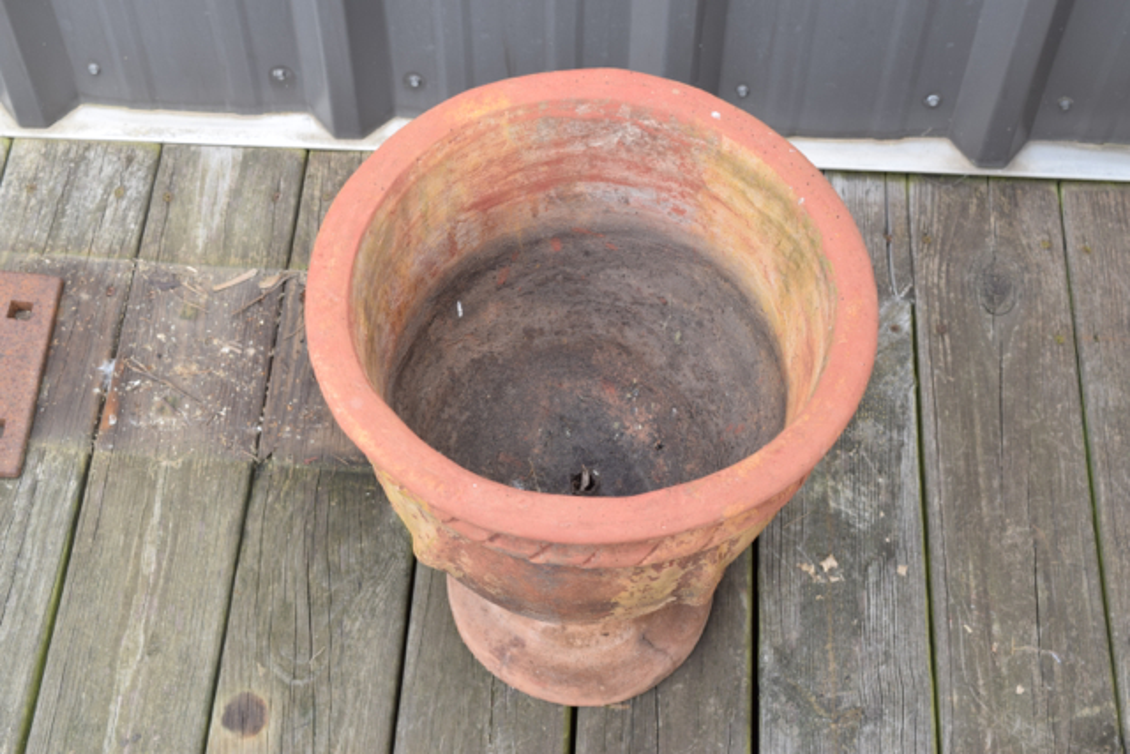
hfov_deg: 35.0
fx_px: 1789
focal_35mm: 57
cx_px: 565
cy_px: 377
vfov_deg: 23.8
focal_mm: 38
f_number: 7.1
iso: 200
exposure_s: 1/125
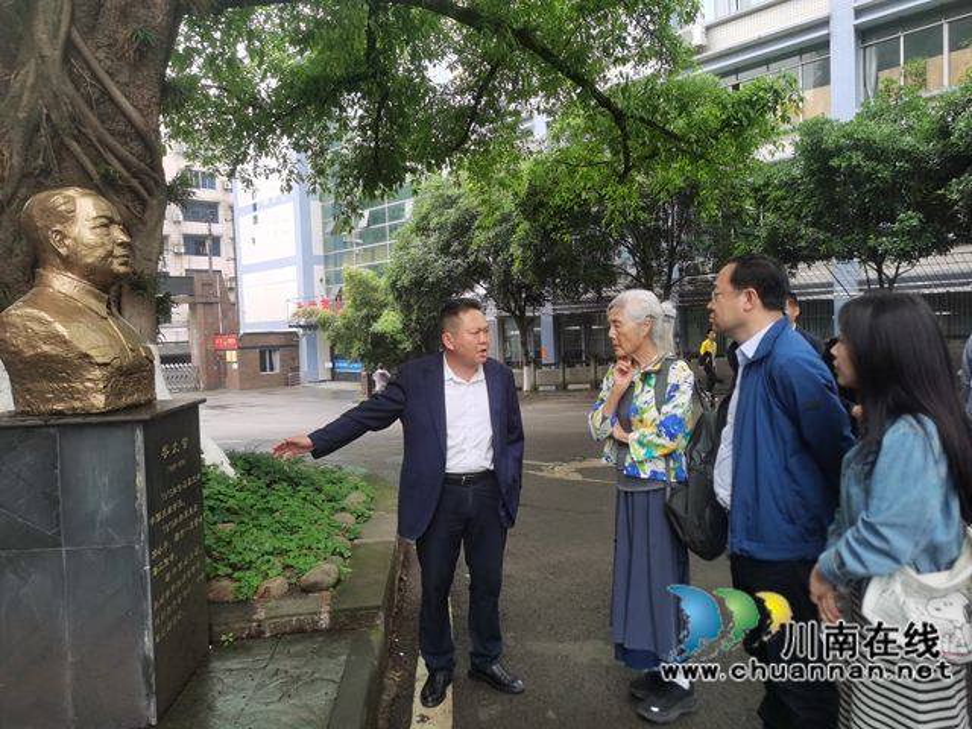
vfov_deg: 51.4
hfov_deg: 65.3
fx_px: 758
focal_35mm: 27
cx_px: 486
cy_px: 364
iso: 50
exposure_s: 1/161
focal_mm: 5.58
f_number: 1.8
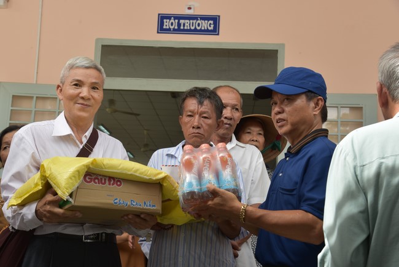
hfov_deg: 39.6
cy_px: 134
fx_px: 554
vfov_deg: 27.0
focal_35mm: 50
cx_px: 200
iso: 400
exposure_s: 1/200
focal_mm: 50
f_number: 7.1
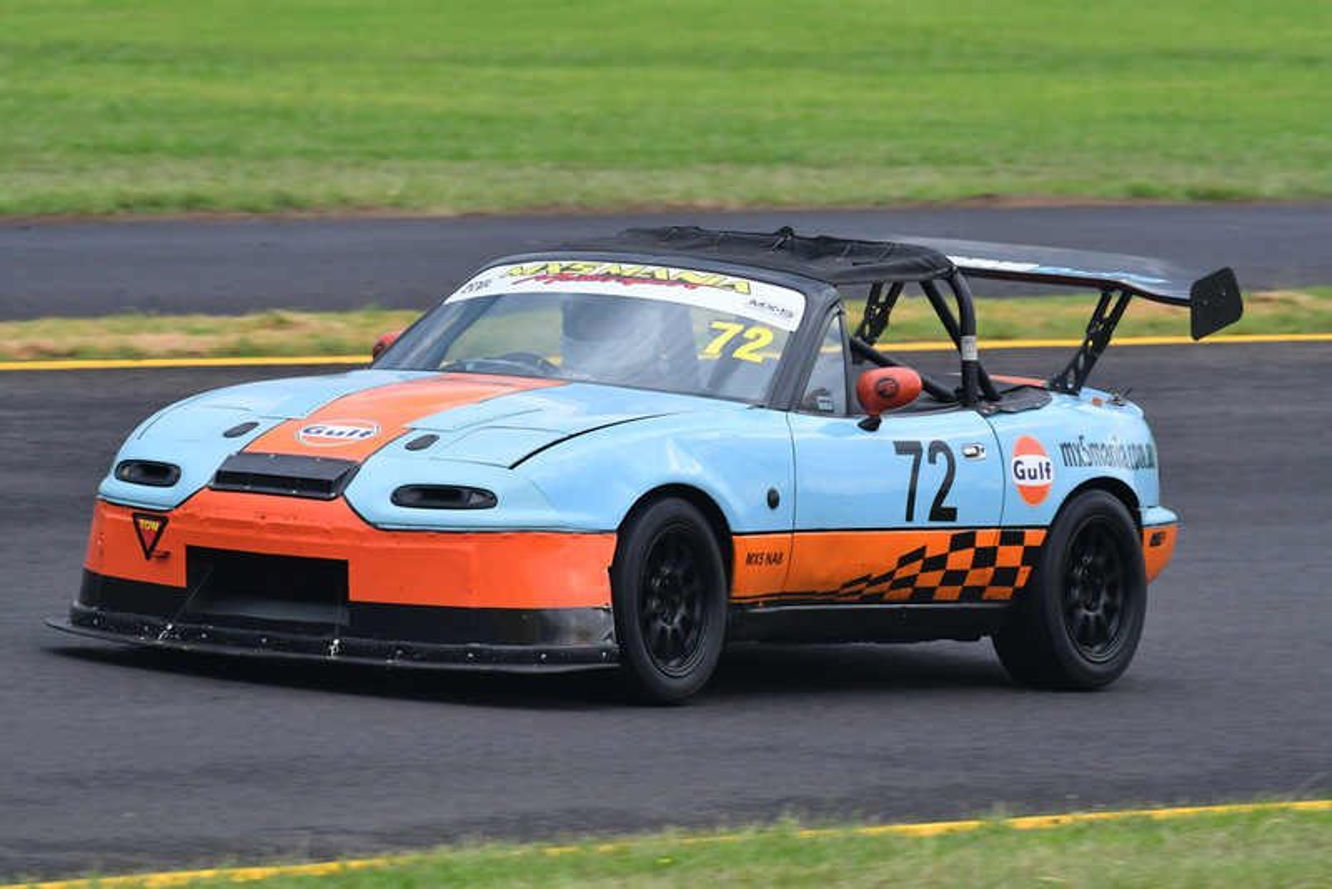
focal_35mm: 570
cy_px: 444
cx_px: 666
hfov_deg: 3.6
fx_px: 21096
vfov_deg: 2.4
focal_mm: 380
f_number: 10
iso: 1000
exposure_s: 1/640
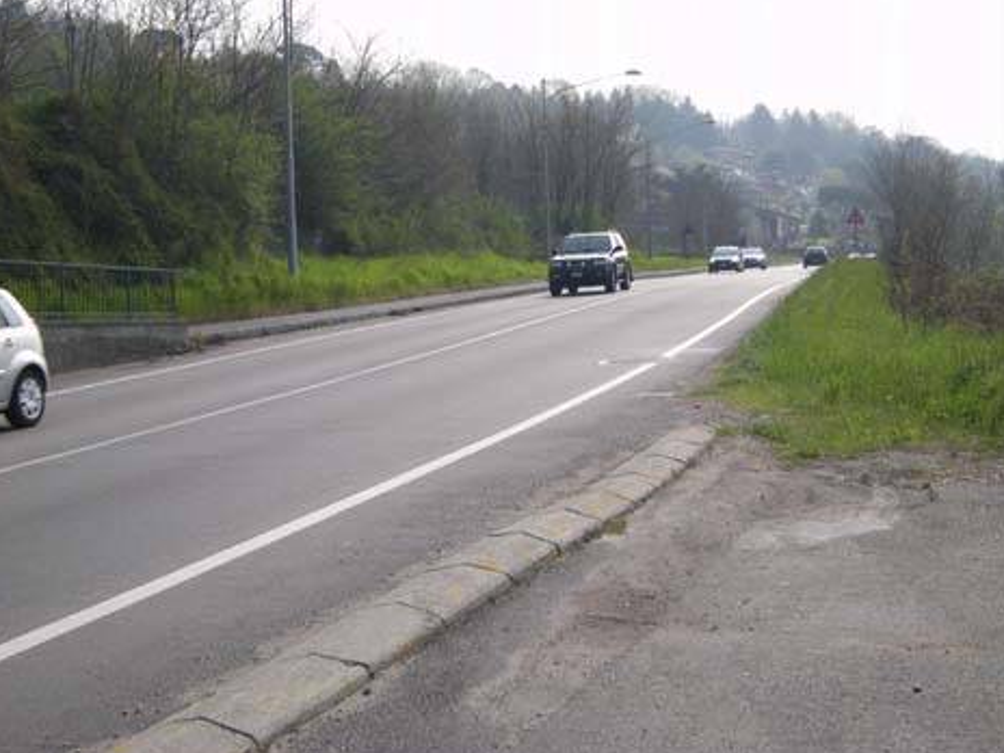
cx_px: 483
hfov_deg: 34.3
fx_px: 1624
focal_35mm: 56
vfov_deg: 26.1
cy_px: 356
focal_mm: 8.8
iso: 64
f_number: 7.6
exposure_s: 1/164
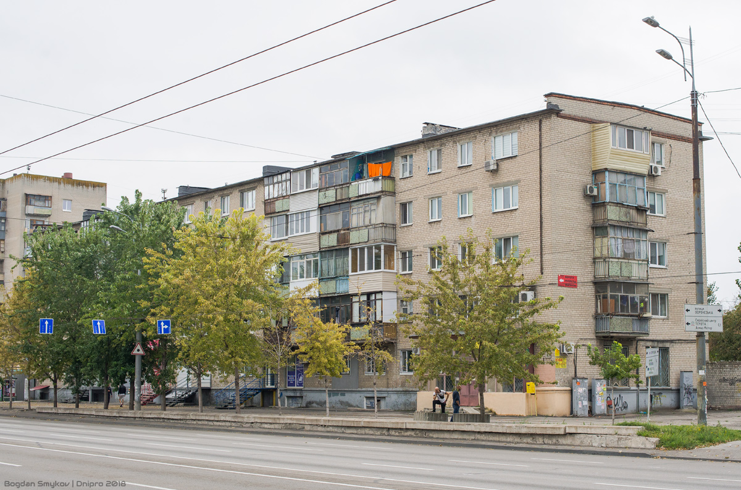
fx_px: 1027
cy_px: 245
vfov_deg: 26.9
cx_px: 370
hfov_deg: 39.7
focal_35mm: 50
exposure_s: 1/500
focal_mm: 50
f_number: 7.1
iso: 800
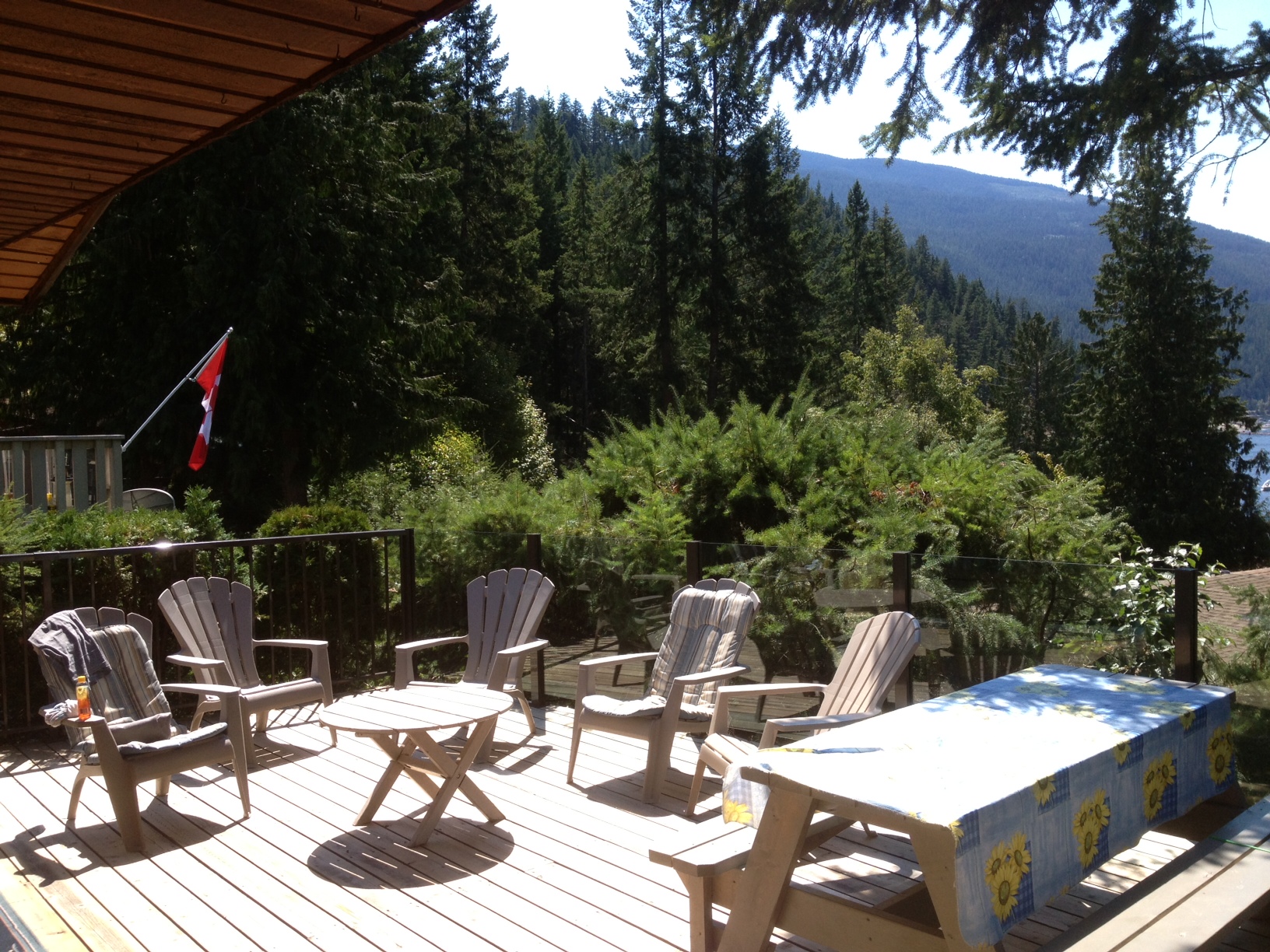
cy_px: 476
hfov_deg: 52.6
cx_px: 635
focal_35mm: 35
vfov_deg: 40.7
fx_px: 1284
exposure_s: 1/849
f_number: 2.4
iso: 50
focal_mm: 4.28
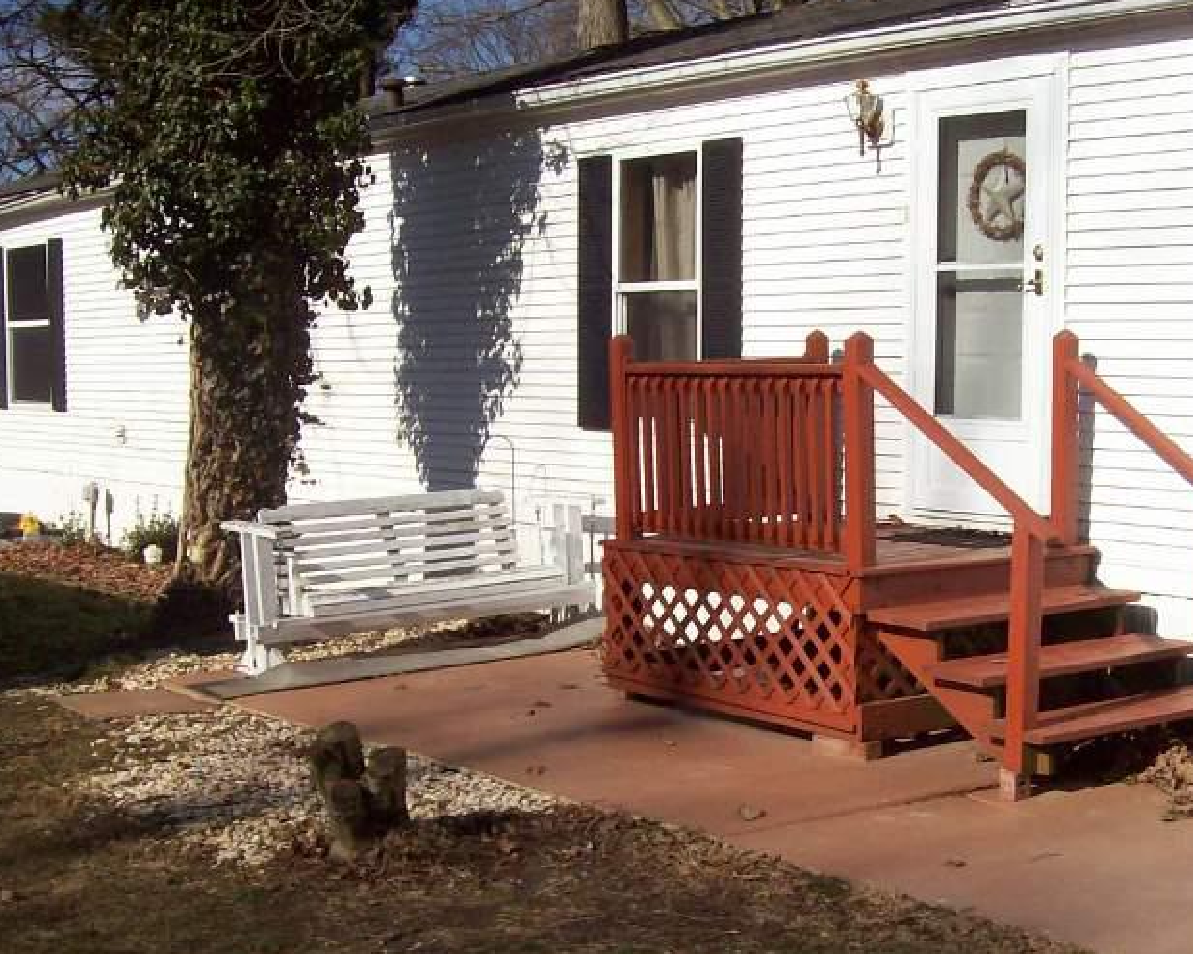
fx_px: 2048
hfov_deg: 32.3
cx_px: 756
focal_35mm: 58
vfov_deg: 26.1
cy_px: 633
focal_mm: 6
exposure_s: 1/1025
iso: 80
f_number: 4.8
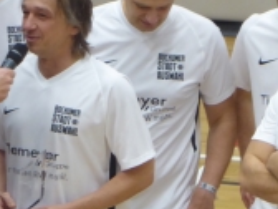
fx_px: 6457
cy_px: 108
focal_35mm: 804
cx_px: 177
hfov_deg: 2.5
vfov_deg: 1.8
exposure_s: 1/25
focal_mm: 53.8
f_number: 5.8
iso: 400
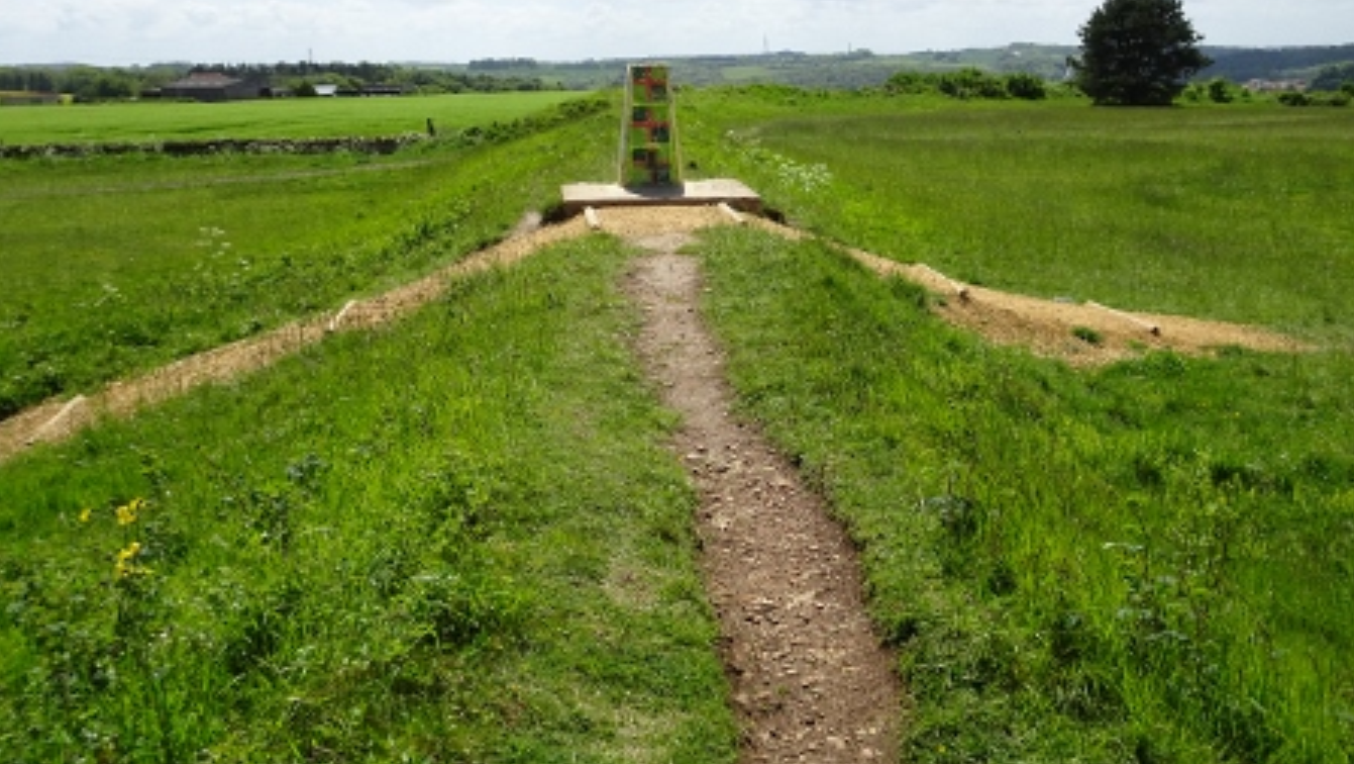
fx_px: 1221
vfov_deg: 34.6
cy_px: 318
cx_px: 679
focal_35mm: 34
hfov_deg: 58.0
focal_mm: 5.26
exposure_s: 1/800
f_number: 4
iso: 80
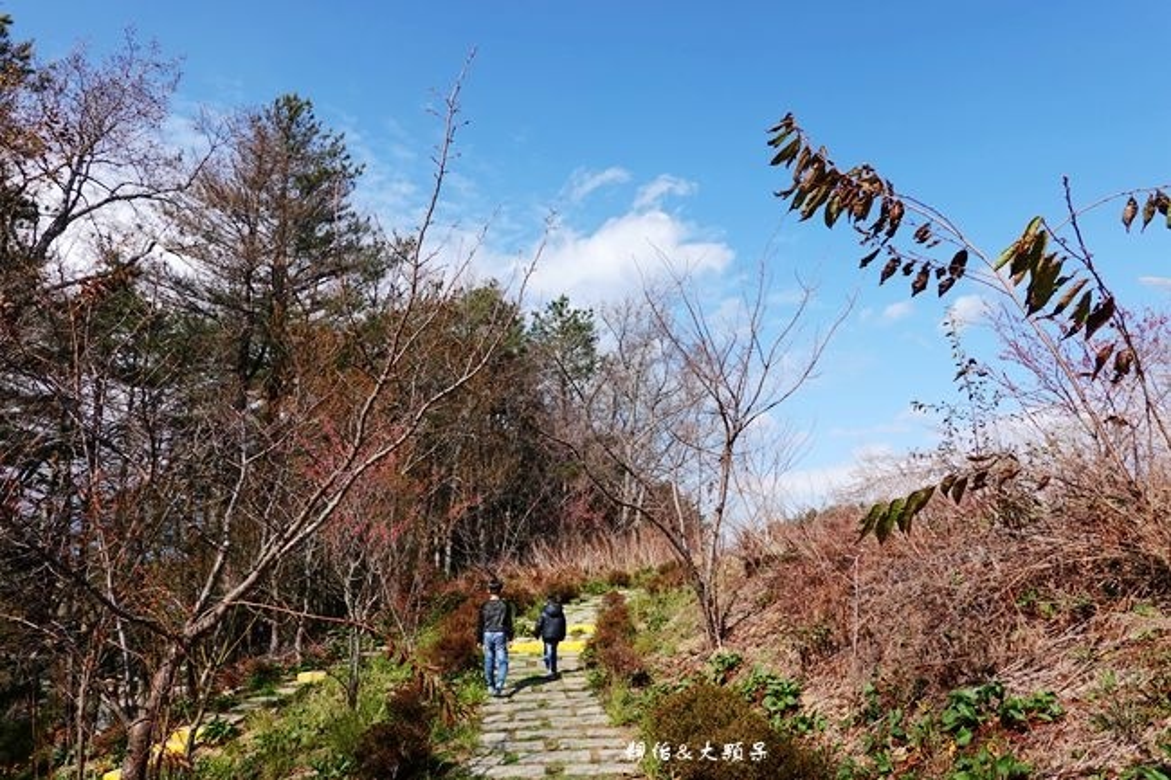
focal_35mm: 24
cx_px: 586
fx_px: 780
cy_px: 390
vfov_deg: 53.1
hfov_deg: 73.8
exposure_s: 1/500
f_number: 5.6
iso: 125
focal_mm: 9
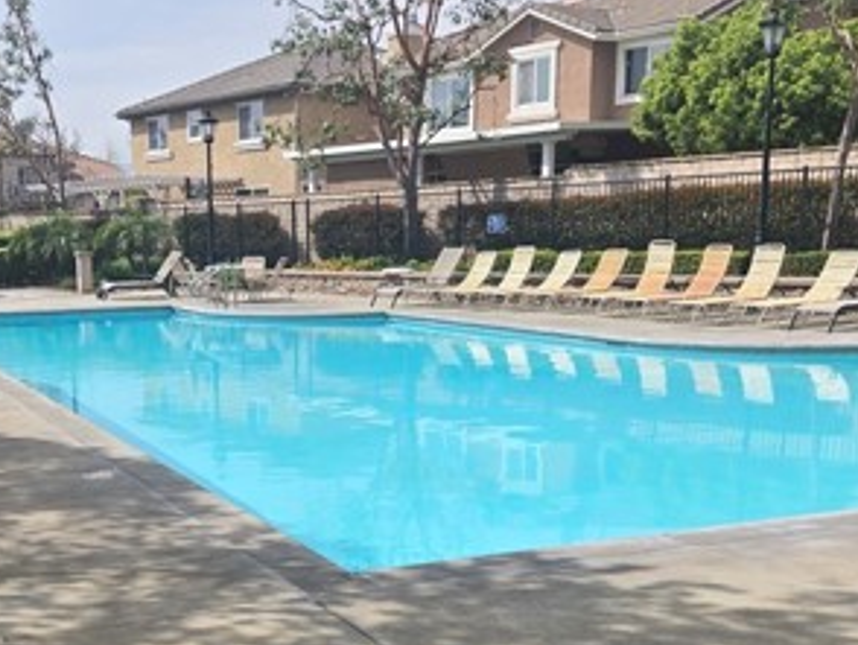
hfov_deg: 37.7
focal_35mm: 50
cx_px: 280
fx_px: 1240
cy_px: 490
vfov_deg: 28.7
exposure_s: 1/1854
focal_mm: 5.4
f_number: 1.8
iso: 25
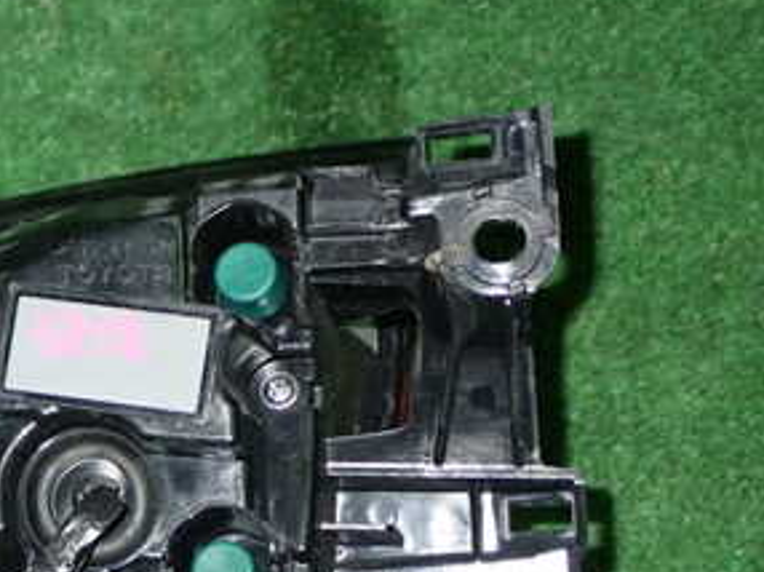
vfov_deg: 13.9
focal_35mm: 105
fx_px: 2315
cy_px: 545
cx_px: 29
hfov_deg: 18.3
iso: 800
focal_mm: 9.01
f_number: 9
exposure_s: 1/50
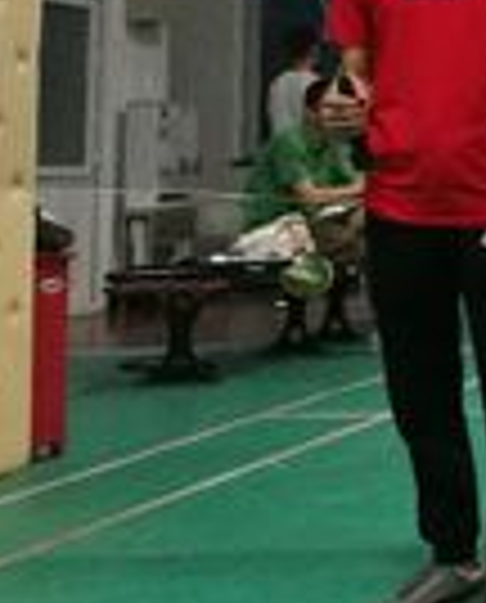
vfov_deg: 18.9
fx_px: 1754
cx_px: 1107
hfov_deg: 12.8
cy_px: -16
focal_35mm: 98
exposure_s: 1/33.3
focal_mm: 4.5
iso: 400
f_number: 2.2
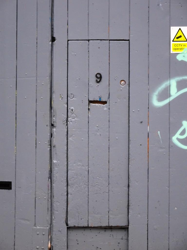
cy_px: 125
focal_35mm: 183
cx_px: 94
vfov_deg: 10.8
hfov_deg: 8.1
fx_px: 1318
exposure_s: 1/200
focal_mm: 31.31
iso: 160
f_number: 5.6
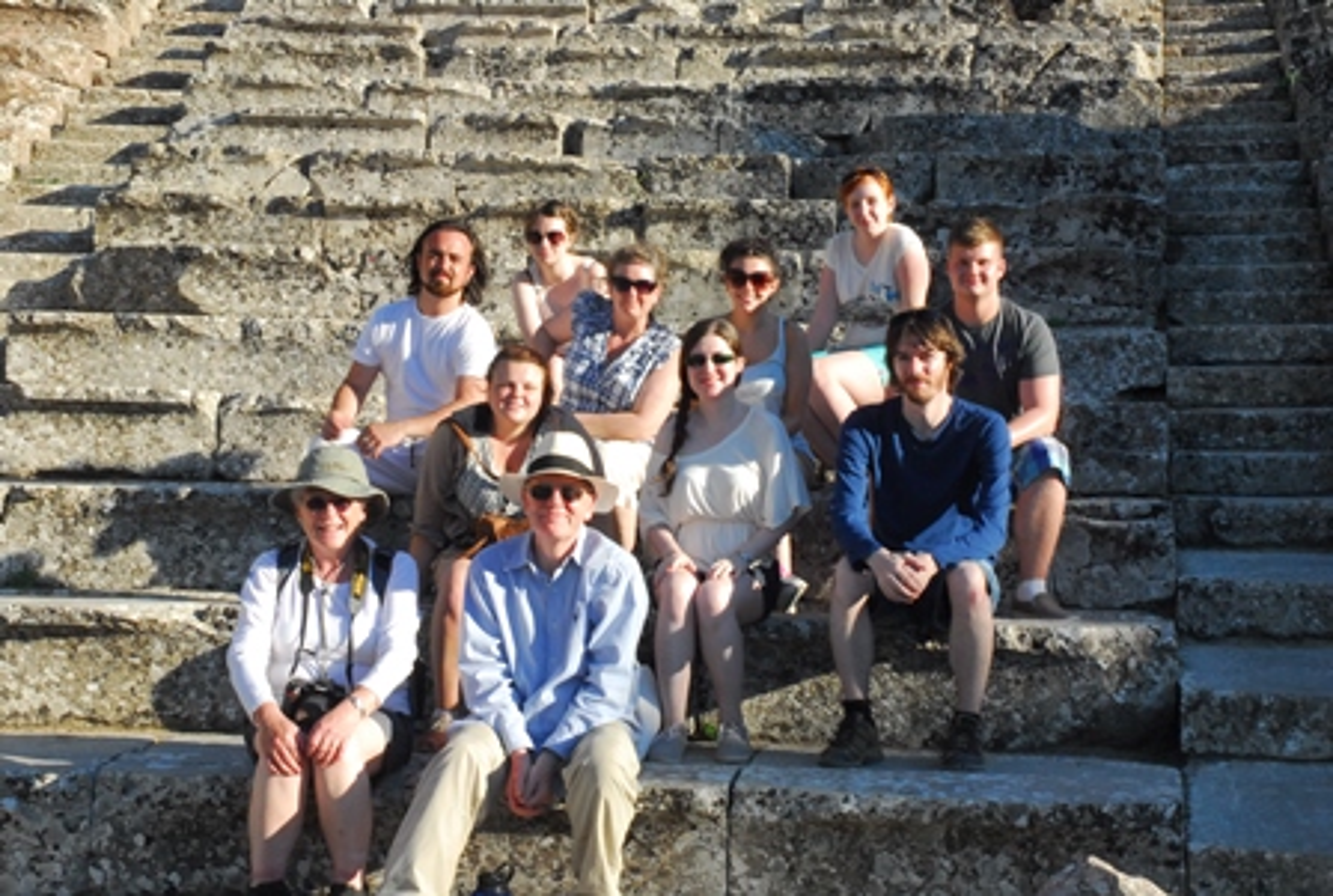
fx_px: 1948
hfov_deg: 37.8
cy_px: 448
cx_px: 666
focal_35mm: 52
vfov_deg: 25.9
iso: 800
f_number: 25
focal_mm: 35
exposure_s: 1/25
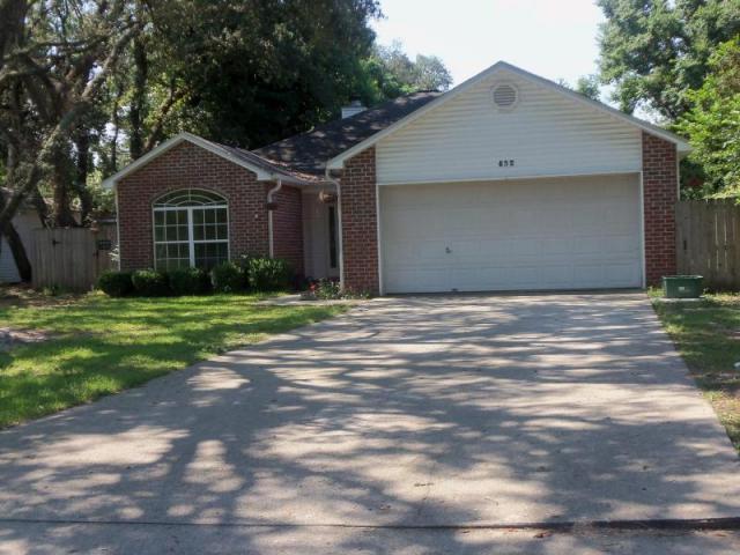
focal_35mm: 48
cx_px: 370
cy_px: 278
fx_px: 1026
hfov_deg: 39.7
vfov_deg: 30.3
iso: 64
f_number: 3.8
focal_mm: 8.7
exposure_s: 1/200
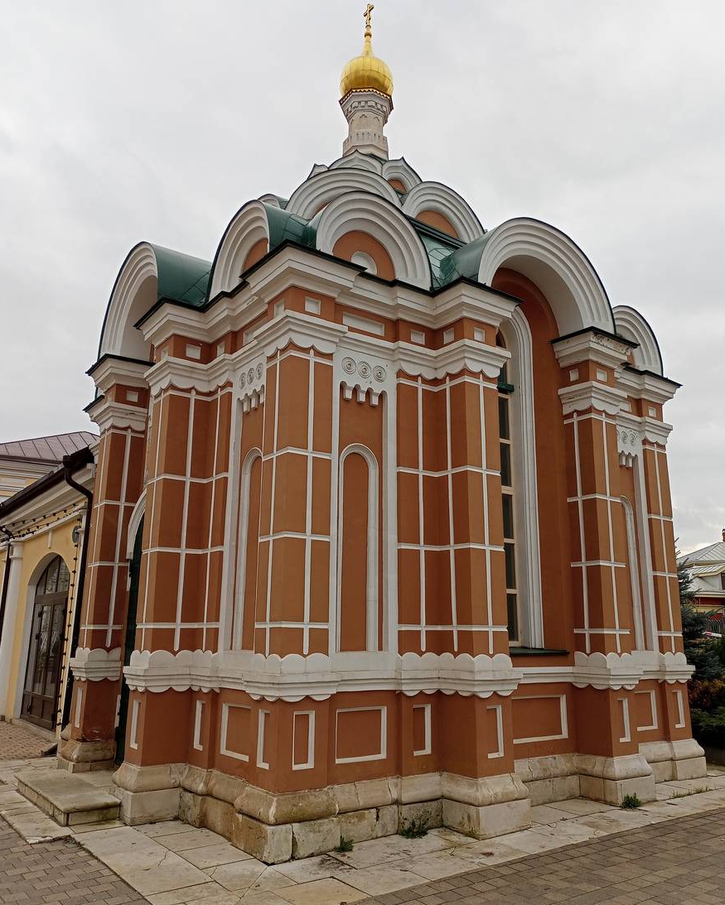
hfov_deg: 48.5
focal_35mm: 30
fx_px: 804
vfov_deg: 58.8
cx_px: 370
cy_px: 456
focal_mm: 4.69
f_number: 1.8
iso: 115
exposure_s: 1/905
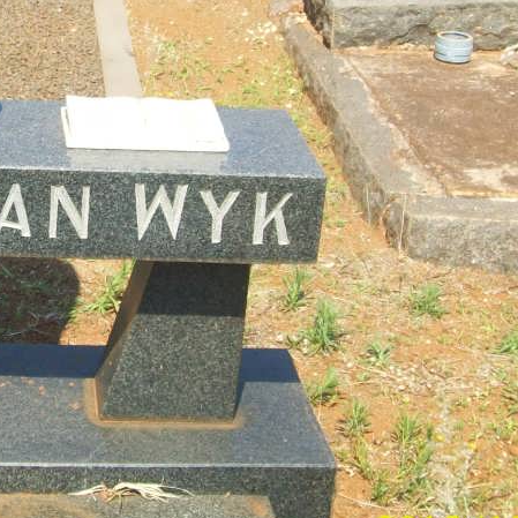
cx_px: -25
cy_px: 130
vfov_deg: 20.3
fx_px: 1439
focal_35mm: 85
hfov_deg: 19.7
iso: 64
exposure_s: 1/800
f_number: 2.7
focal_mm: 6
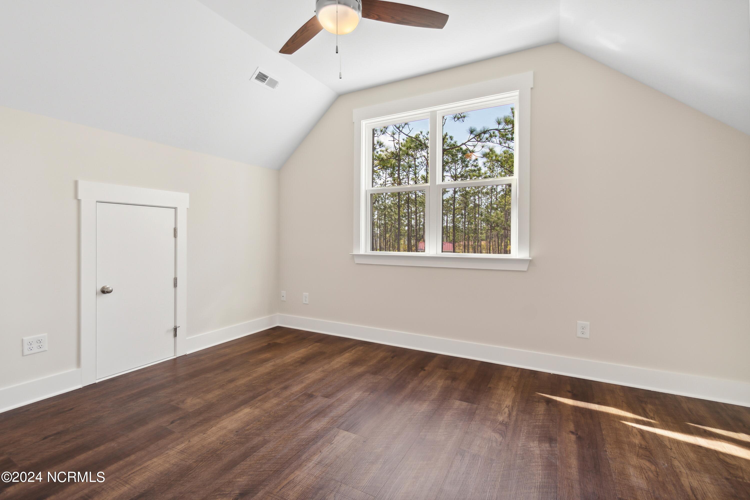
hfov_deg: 100.4
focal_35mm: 15
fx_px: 312
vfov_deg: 77.3
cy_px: 250
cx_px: 375
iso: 100
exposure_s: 1/60
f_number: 4.5
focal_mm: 10
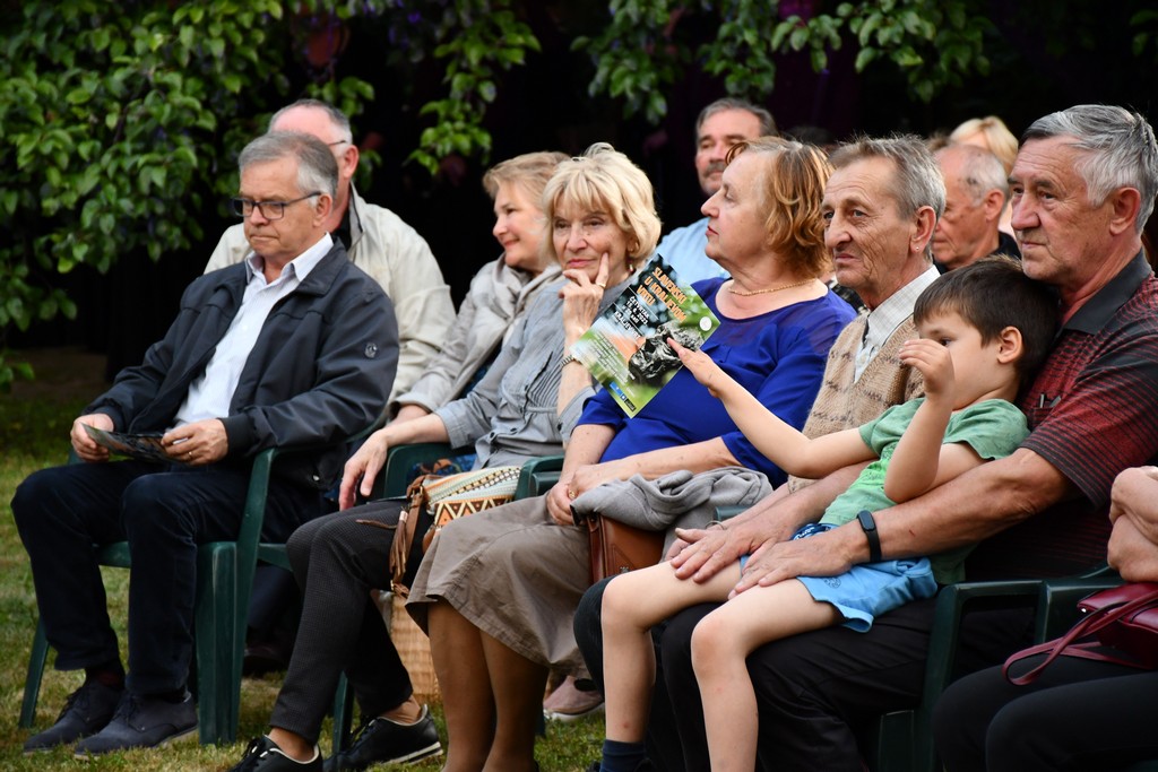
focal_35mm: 142
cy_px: 386
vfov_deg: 9.7
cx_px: 579
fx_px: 4568
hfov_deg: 14.4
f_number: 5.3
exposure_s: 1/250
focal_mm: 95
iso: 1250
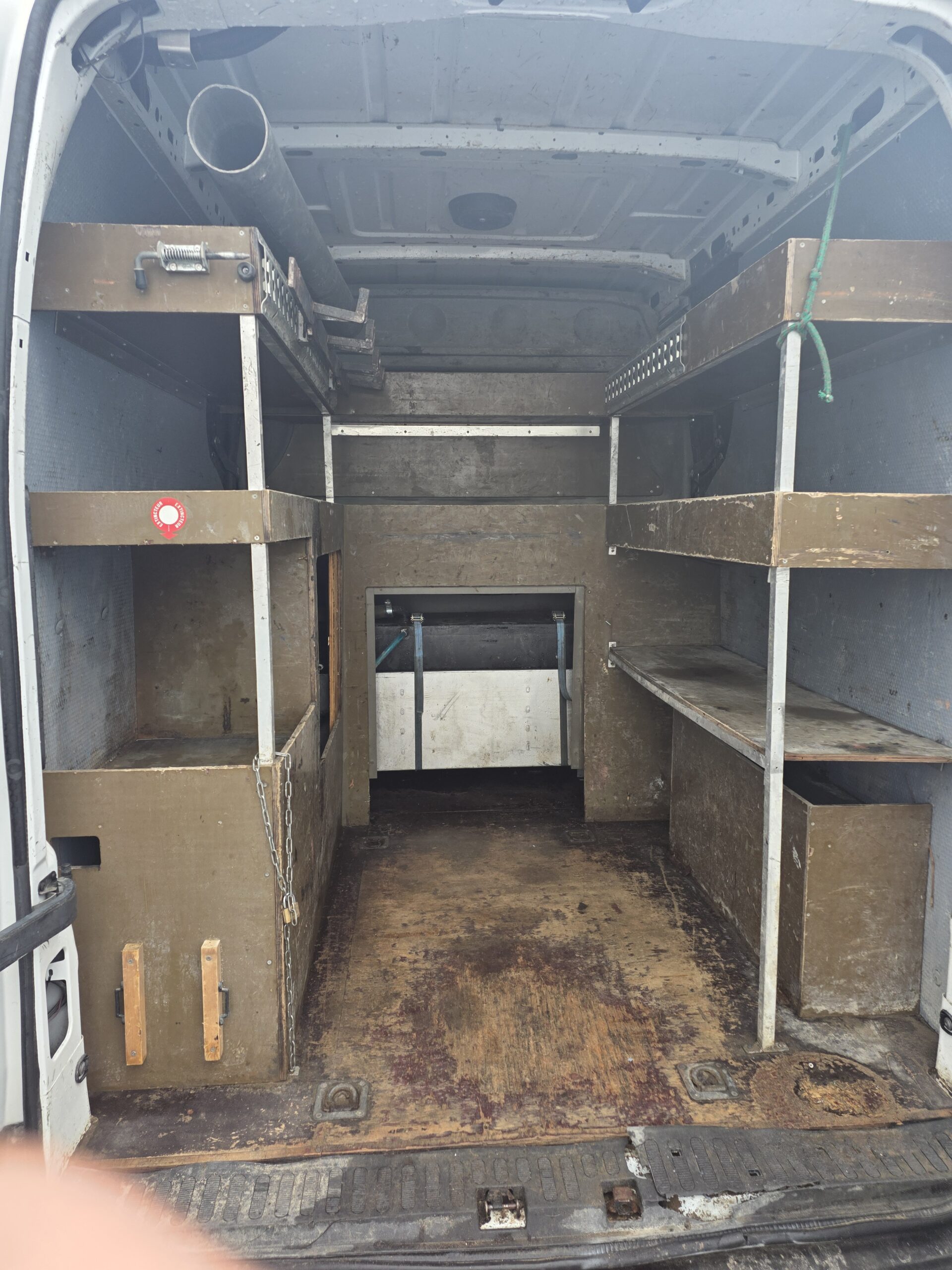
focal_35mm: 23
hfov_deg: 58.9
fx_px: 843
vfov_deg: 73.9
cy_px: 635
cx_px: 476
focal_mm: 6.25
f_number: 1.7
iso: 100
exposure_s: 1/180
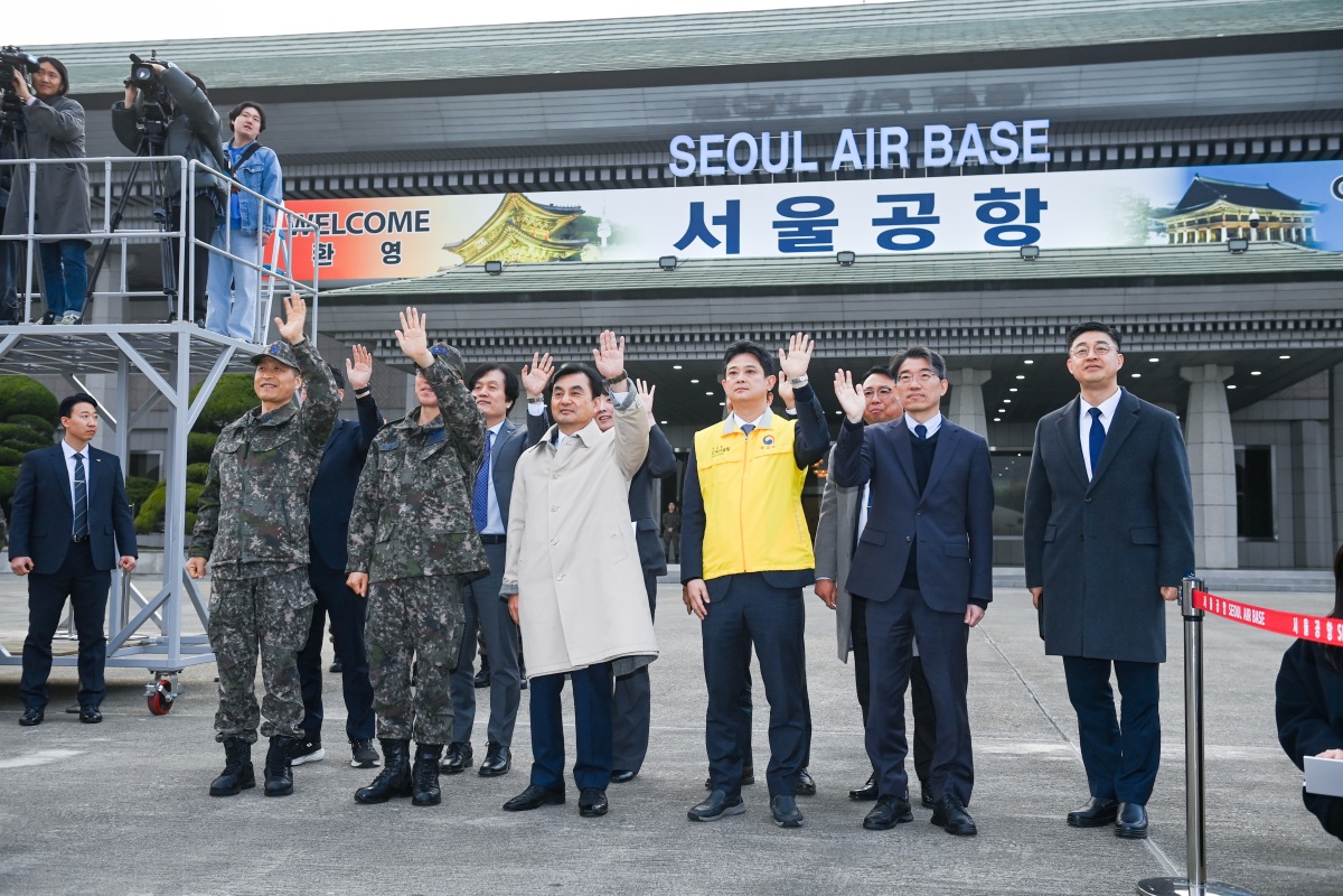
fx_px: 1418
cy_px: 448
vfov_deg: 35.1
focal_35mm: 38
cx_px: 672
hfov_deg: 50.7
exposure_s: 1/250
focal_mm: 38
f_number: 4.5
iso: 250
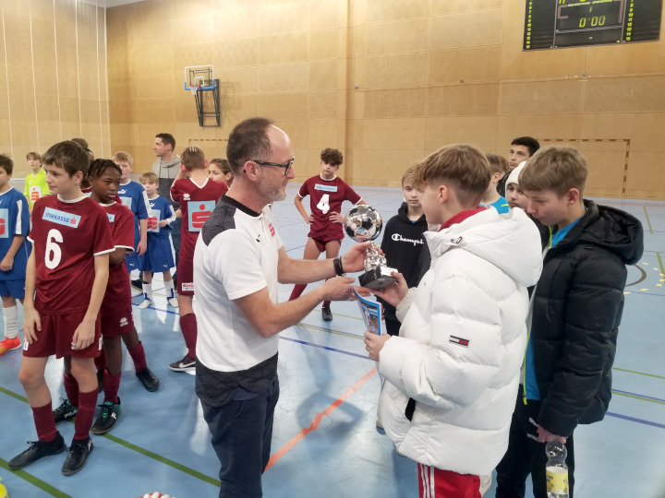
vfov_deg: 53.1
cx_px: 332
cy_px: 249
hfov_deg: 67.3
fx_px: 499
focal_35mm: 26
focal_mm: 4.25
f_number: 1.7
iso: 125
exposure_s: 1/100
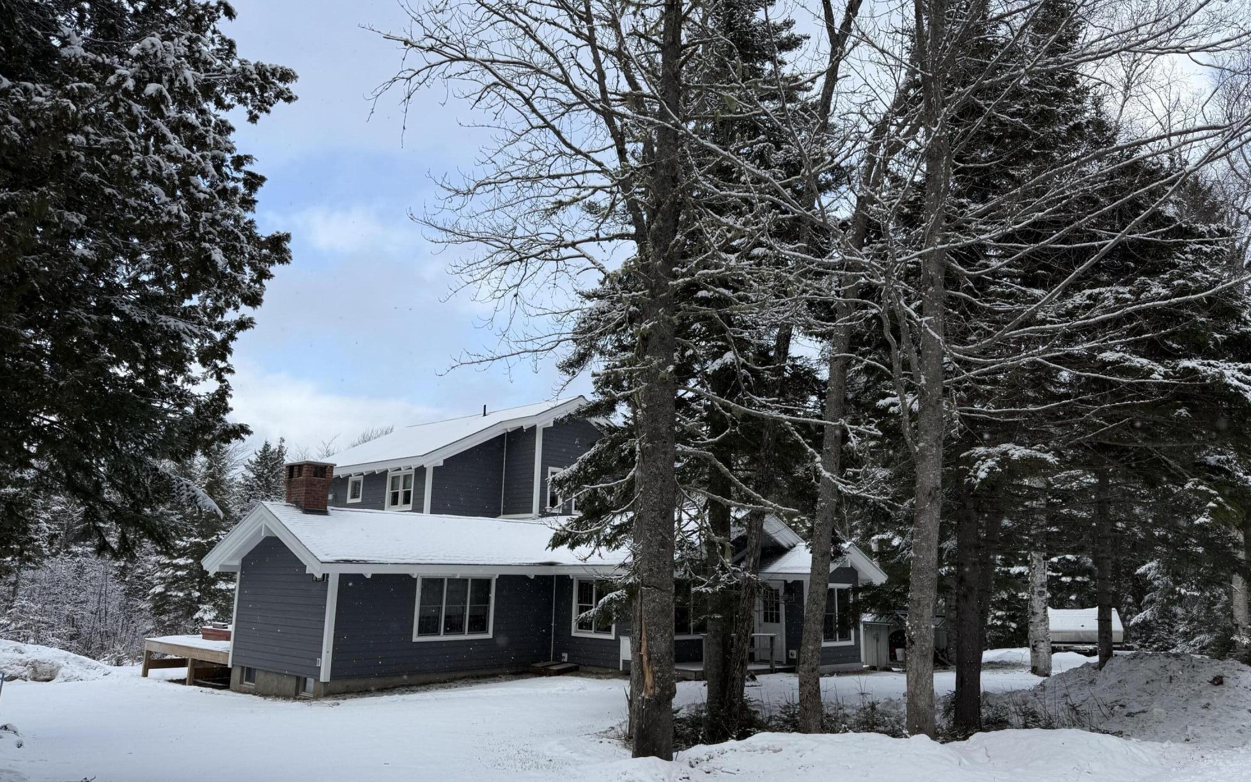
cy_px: 408
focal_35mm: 26
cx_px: 634
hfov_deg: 70.4
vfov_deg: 47.6
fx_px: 886
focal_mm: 6.76
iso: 80
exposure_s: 1/1618
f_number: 1.78
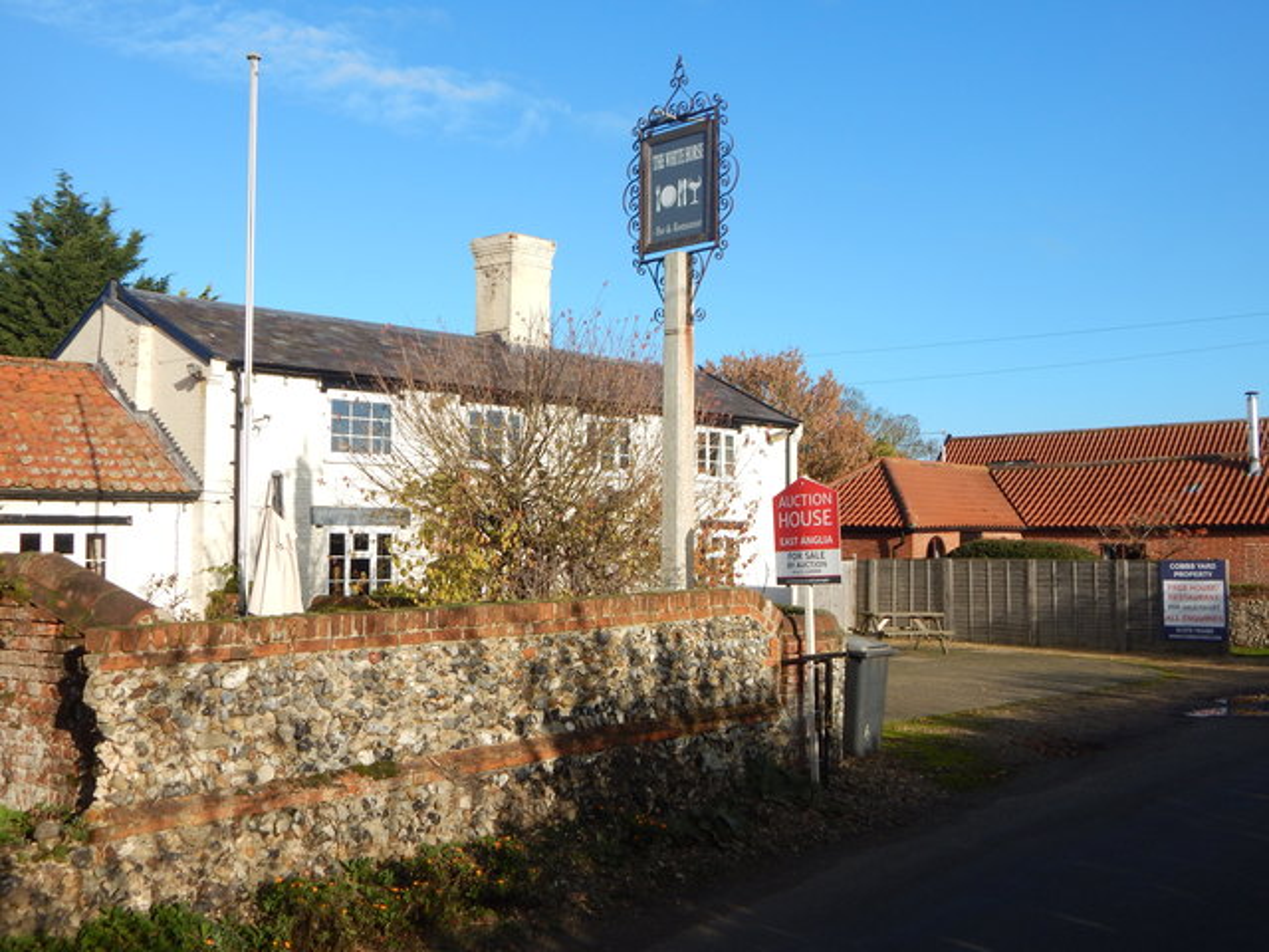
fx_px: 1393
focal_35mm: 38
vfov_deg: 37.7
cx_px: 634
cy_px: 476
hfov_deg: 49.0
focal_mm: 6.8
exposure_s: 1/1250
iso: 125
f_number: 3.4
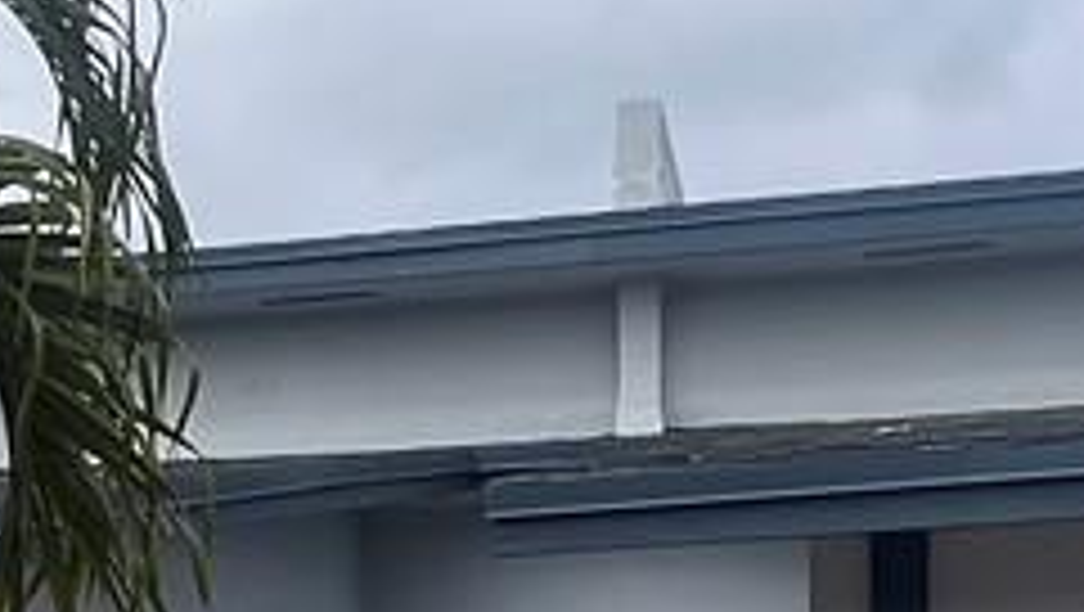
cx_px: 216
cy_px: 1170
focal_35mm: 94
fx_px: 2704
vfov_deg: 11.7
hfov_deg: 22.4
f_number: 1.8
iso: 32
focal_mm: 1.57
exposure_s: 1/903
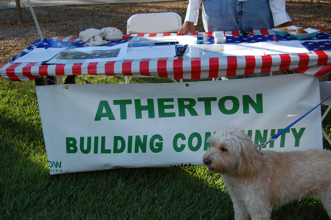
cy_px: 110
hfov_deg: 38.9
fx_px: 468
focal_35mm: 51
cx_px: 166
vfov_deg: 26.4
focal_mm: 34
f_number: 7.1
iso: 200
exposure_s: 1/200
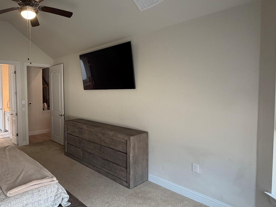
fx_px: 183
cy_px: 96
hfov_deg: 70.3
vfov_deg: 58.8
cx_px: 78
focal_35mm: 23
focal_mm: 2.22
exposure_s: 1/120
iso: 250
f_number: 2.2
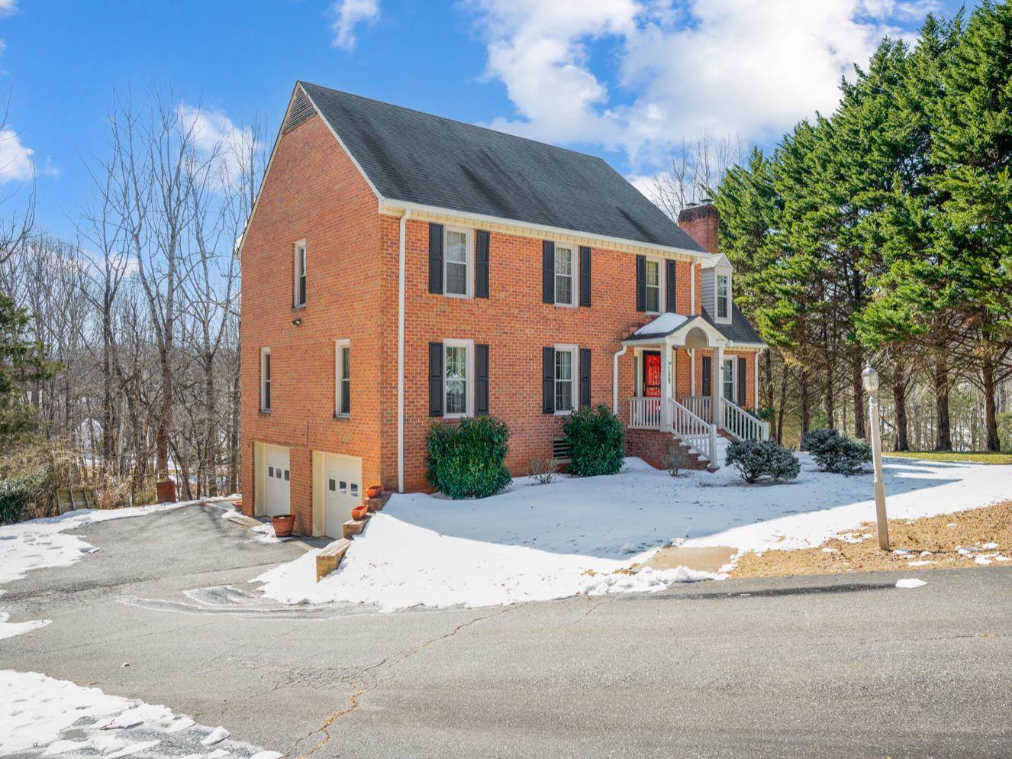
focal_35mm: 26
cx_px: 559
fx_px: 747
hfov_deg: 68.1
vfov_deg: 53.9
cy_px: 379
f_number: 4
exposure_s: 1/250
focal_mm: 23.5
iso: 100
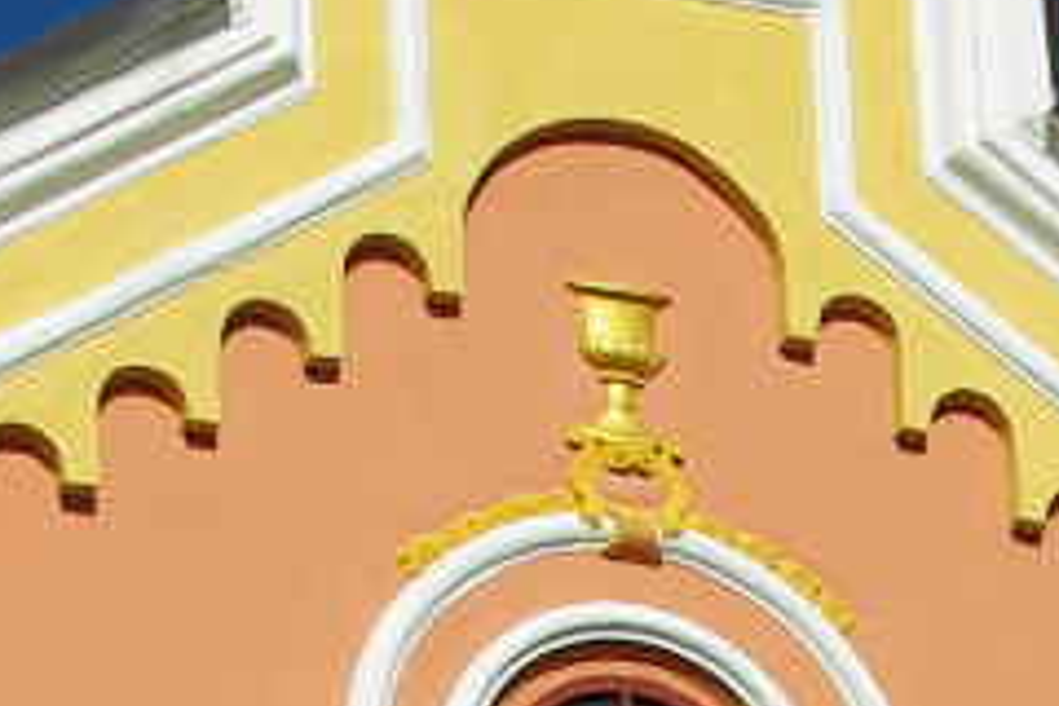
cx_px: 680
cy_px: 1800
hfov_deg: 8.0
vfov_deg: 5.1
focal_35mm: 258
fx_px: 7589
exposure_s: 1/500
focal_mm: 23
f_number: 8
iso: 100
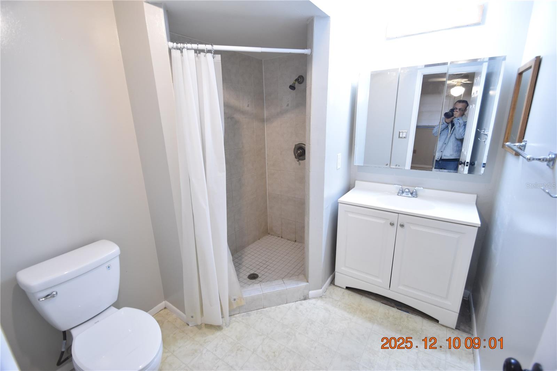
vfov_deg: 77.3
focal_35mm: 15
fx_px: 232
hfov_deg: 100.4
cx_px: 278
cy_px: 186
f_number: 3.5
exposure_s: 1/30
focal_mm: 10
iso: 800
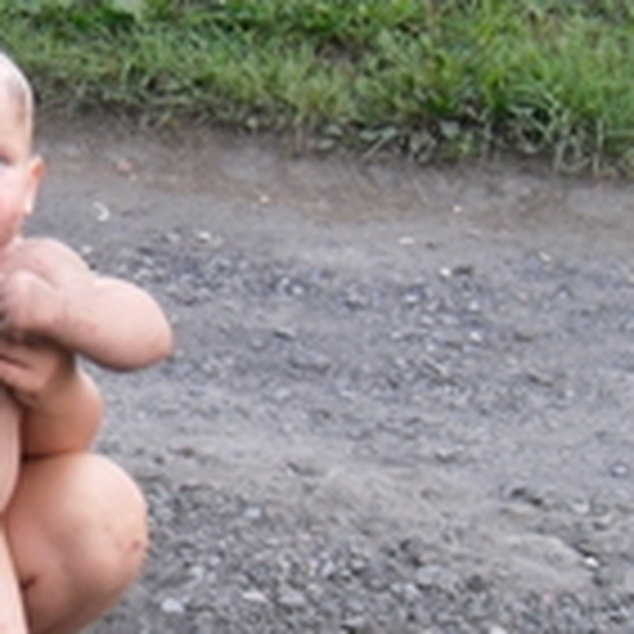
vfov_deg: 18.1
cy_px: 360
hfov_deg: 16.9
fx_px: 1989
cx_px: -225
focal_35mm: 96
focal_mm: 6
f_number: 2.8
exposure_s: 1/45
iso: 200
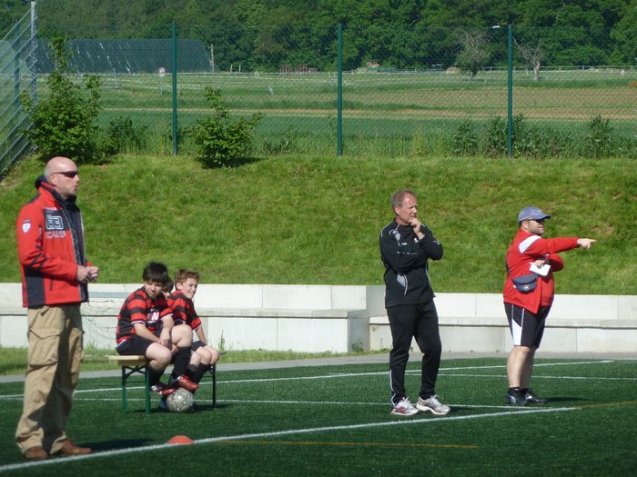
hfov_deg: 6.6
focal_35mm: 300
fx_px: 5521
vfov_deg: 5.0
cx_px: 318
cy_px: 238
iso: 80
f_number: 4.9
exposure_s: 1/400
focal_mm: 49.2
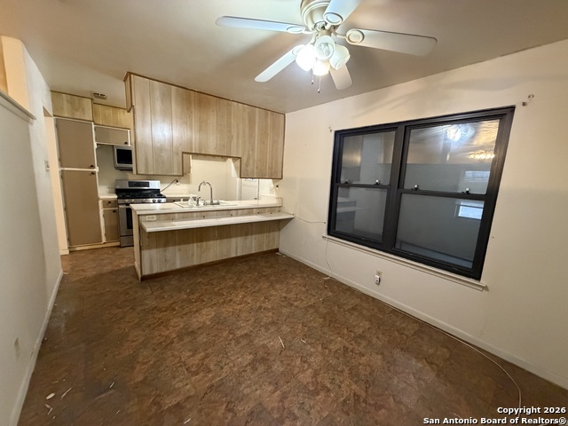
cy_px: 213
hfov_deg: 102.1
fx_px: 230
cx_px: 284
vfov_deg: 85.7
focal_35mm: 14
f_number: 2.2
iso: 800
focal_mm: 2.22
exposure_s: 1/60
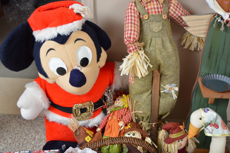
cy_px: 76
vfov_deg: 28.0
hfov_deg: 41.1
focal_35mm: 48
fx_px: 306
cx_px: 115
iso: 200
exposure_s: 1/200
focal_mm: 32
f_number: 4.5
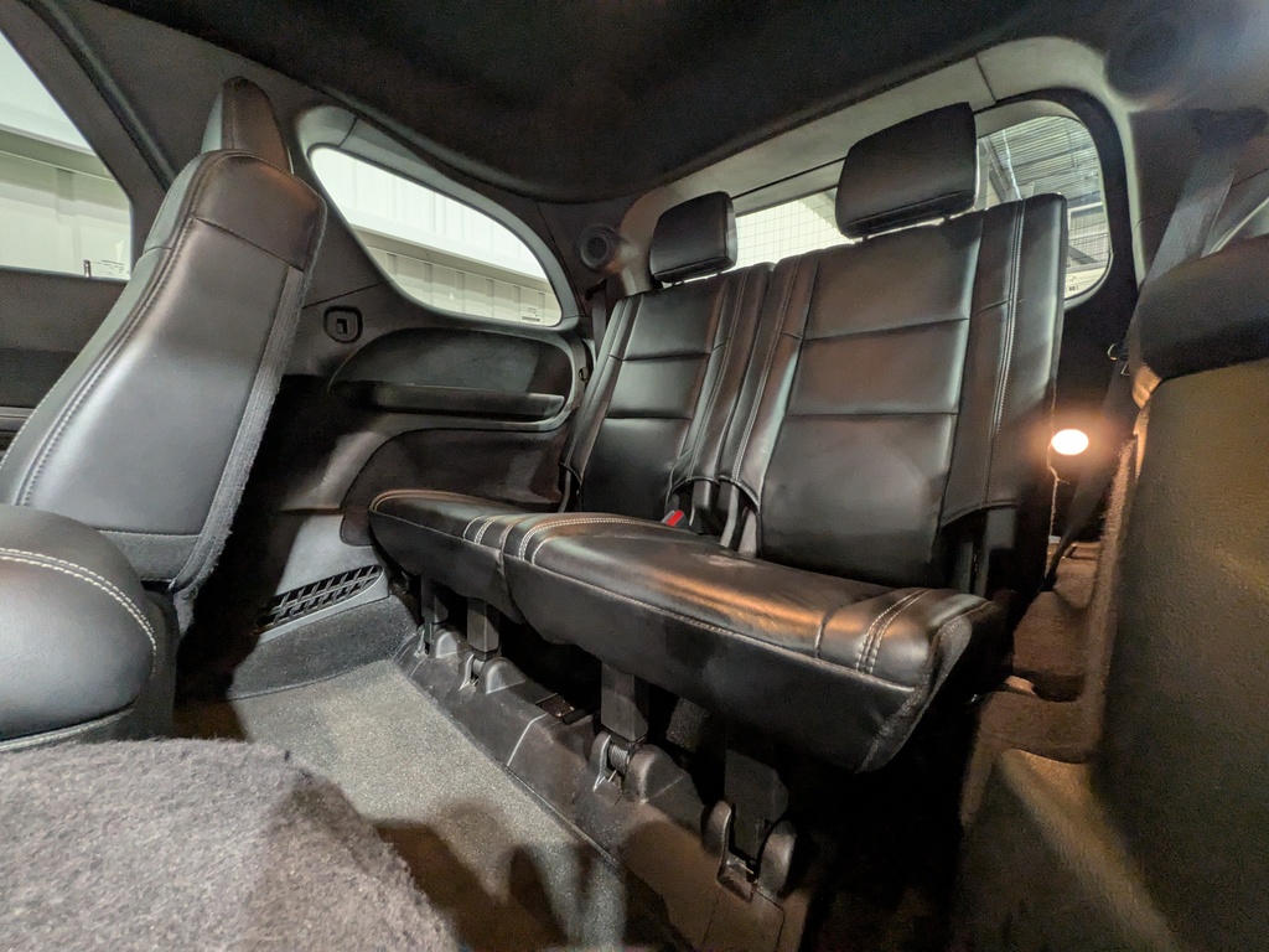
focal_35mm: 14
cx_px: 634
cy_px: 476
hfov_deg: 102.1
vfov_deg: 85.7
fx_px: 513
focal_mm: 1.83
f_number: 2.2
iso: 202
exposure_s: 1/16.7
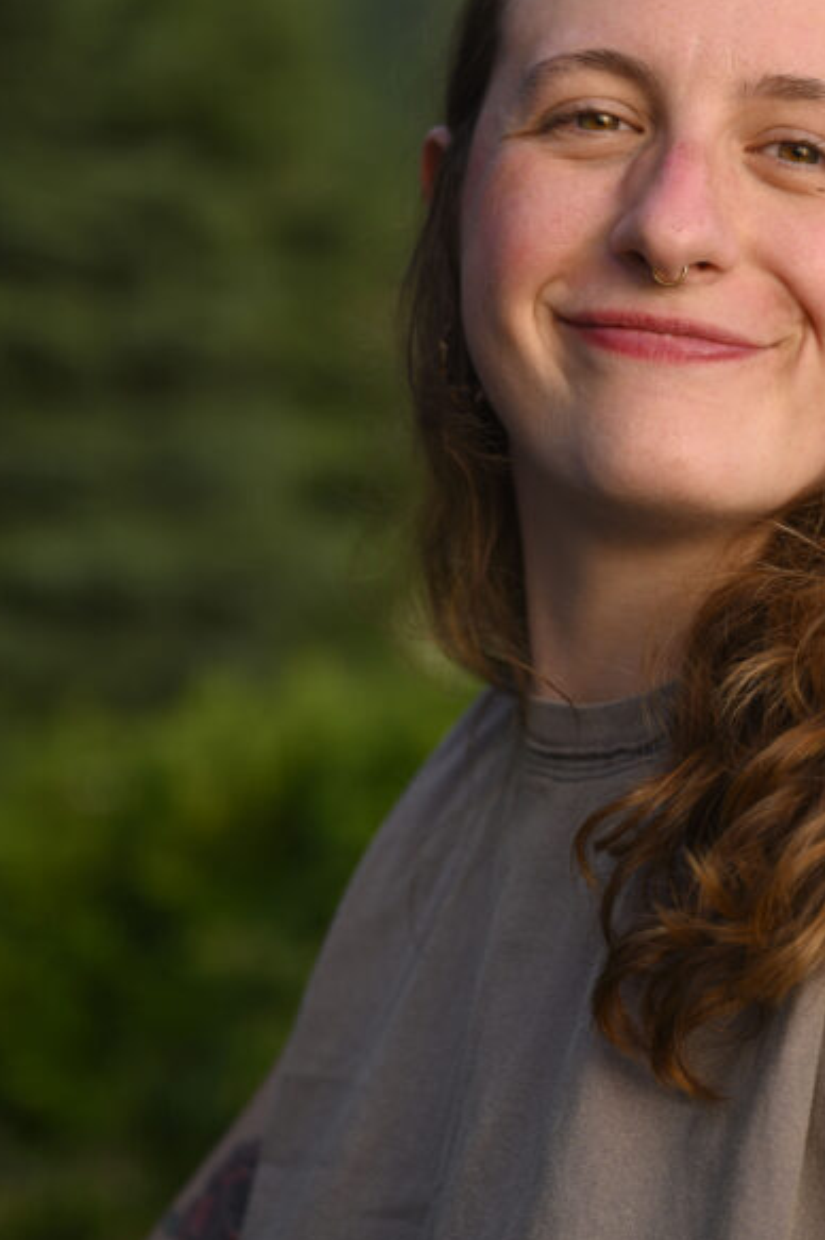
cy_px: 317
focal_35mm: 123
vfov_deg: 16.6
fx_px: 4233
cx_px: 715
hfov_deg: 11.1
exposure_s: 1/500
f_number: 3.5
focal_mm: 70
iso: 100
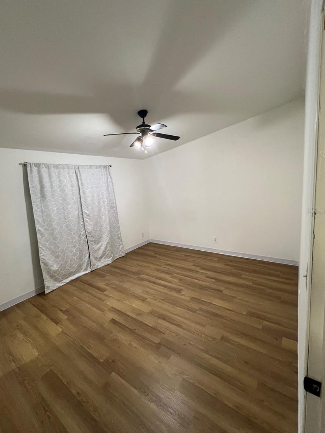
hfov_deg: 85.7
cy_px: 211
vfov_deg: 102.0
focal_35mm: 14
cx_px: 160
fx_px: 175
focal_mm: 1.57
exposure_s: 1/60
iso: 400
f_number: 1.8
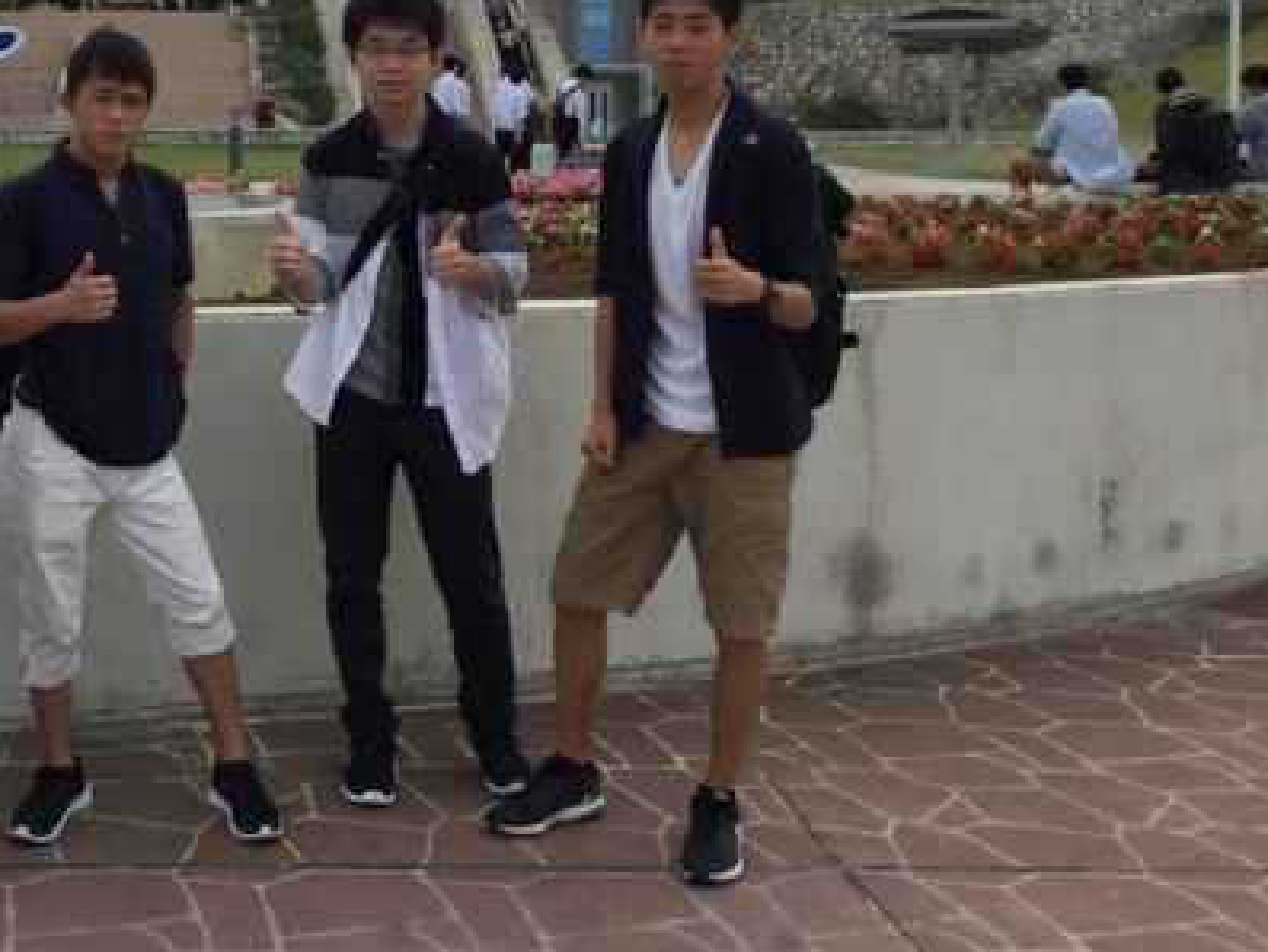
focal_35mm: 50
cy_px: 195
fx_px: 1832
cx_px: 249
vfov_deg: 28.5
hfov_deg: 36.8
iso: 25
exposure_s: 1/1131
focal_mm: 3.3
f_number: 2.4
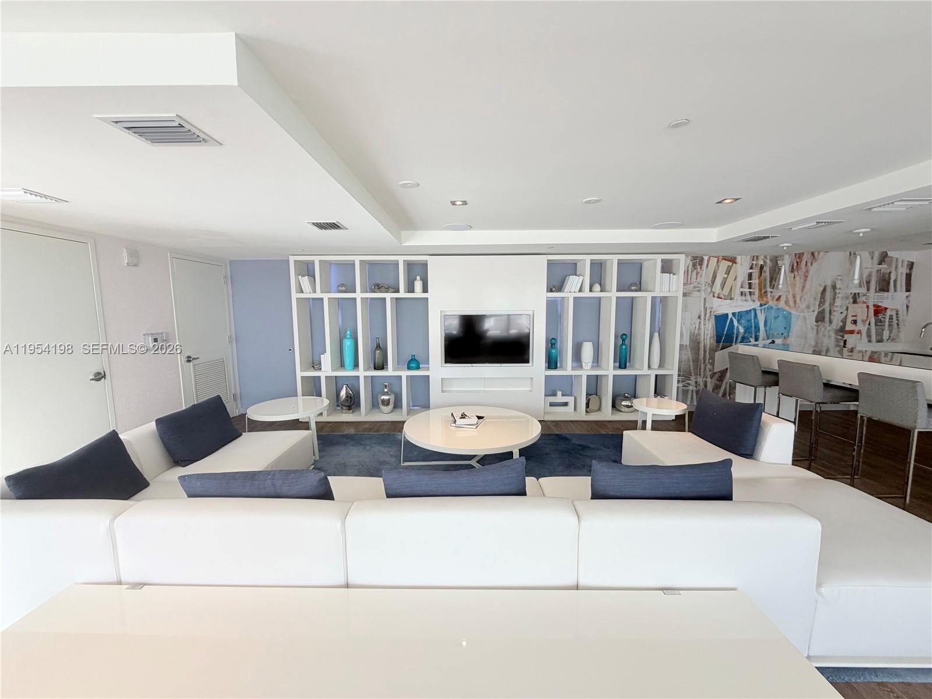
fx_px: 377
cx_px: 466
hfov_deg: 102.1
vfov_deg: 85.7
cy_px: 350
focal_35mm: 14
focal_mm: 2.22
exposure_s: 1/121
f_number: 2.2
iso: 80
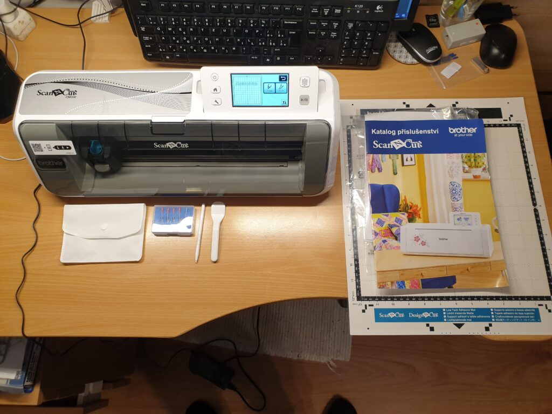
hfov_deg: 67.3
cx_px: 276
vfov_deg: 53.1
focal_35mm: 26
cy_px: 207
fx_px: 415
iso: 160
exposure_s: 1/50
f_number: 2.4
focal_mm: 4.3
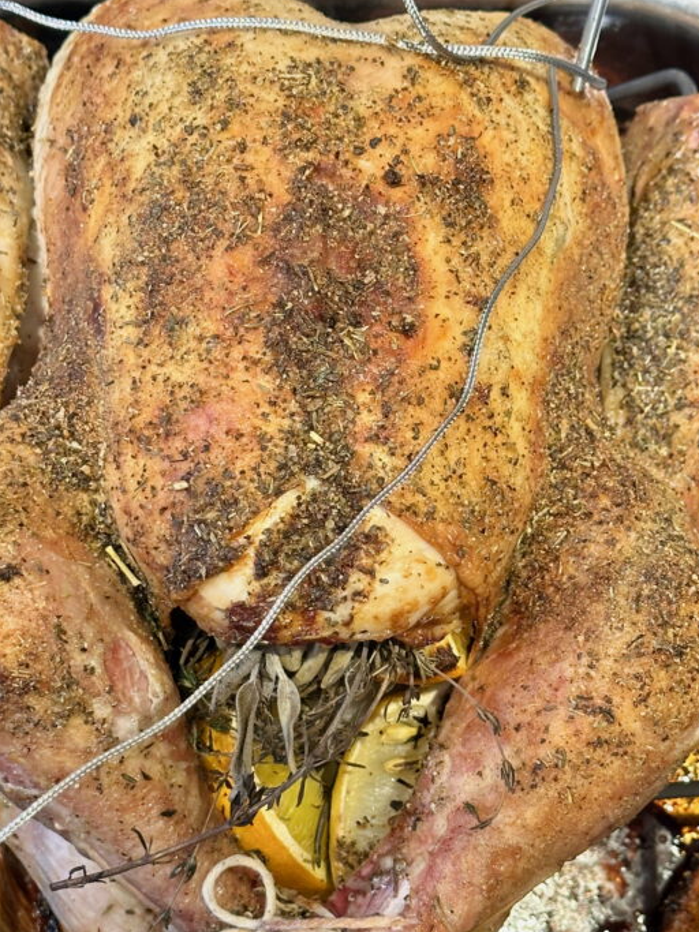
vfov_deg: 27.0
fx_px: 1939
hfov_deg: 20.4
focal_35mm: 72
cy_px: 574
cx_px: 326
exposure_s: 1/60
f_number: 1.78
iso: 200
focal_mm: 6.86
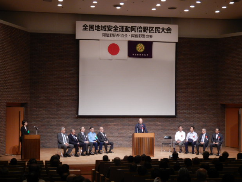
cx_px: 119
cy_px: 93
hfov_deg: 28.2
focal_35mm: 69
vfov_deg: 21.3
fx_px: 482
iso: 400
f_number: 4.5
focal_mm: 12
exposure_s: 1/25
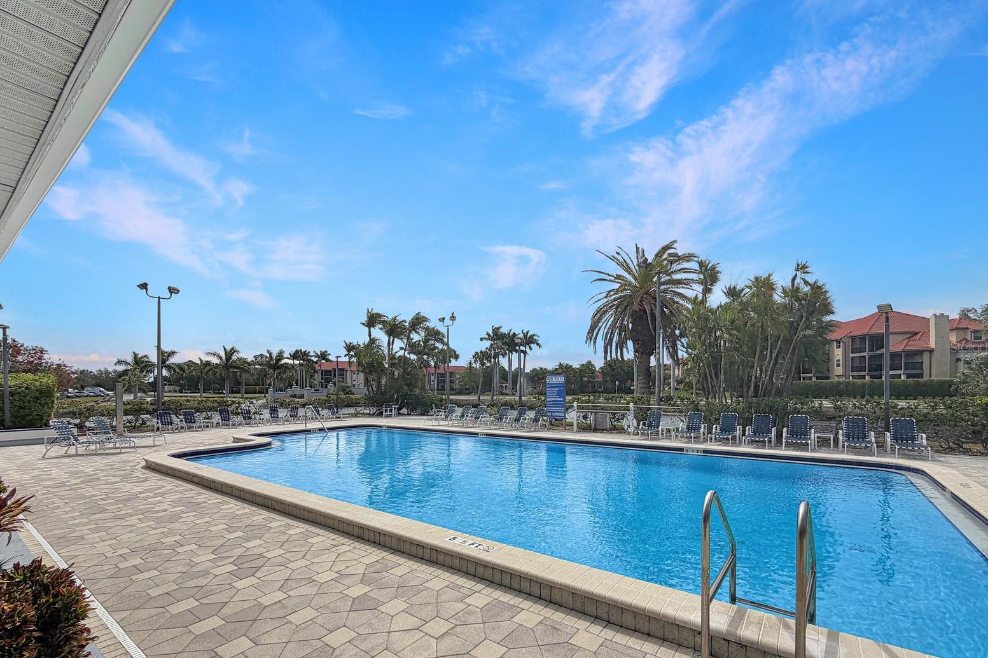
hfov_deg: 100.4
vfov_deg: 77.2
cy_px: 346
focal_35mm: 15
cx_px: 501
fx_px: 412
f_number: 2.2
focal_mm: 2.22
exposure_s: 1/2320
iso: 20
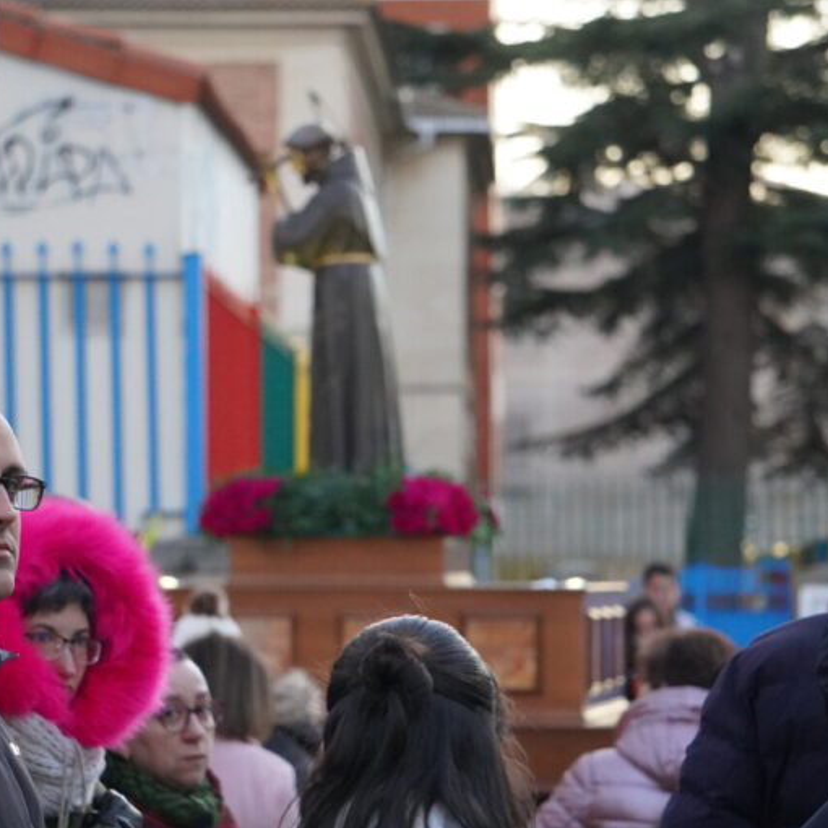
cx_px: 318
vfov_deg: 9.8
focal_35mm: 179
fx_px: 4834
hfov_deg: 9.8
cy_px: 414
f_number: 5.6
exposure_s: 1/160
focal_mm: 93
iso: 5000
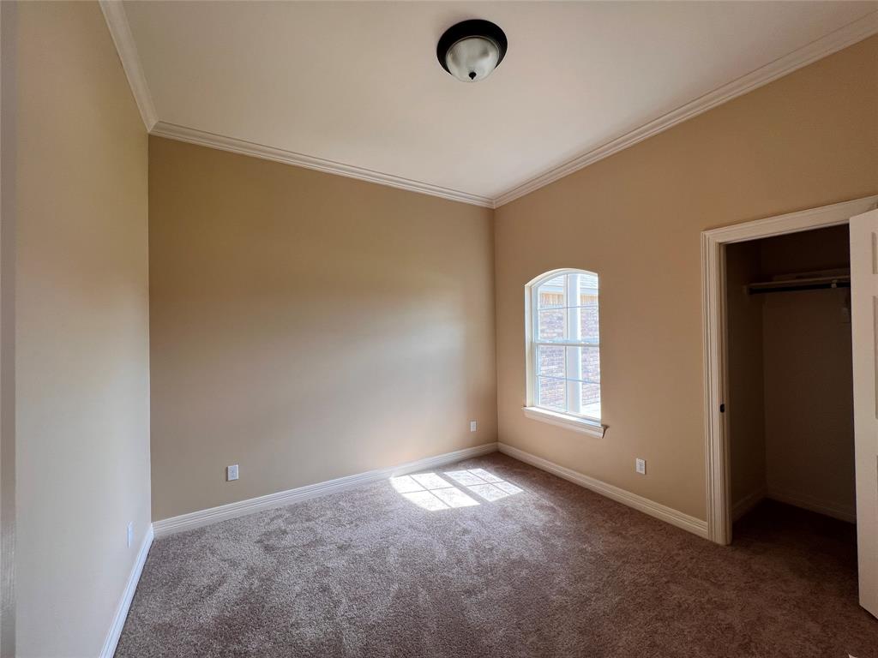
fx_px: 330
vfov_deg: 89.9
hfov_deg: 106.2
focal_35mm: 13
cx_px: 439
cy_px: 329
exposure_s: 1/99
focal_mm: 1.57
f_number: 1.8
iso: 32
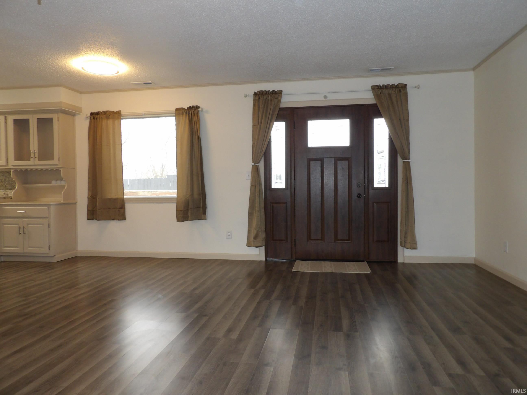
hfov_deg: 71.6
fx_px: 365
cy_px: 198
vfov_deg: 56.8
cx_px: 264
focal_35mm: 24
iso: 200
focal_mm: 4.3
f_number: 3.2
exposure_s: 1/33
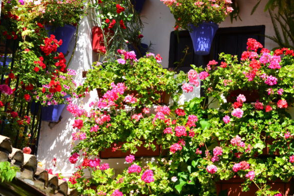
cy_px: 78
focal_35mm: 116
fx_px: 947
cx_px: 238
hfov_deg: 17.5
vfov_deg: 11.8
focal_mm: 68
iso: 400
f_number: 9
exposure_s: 1/400
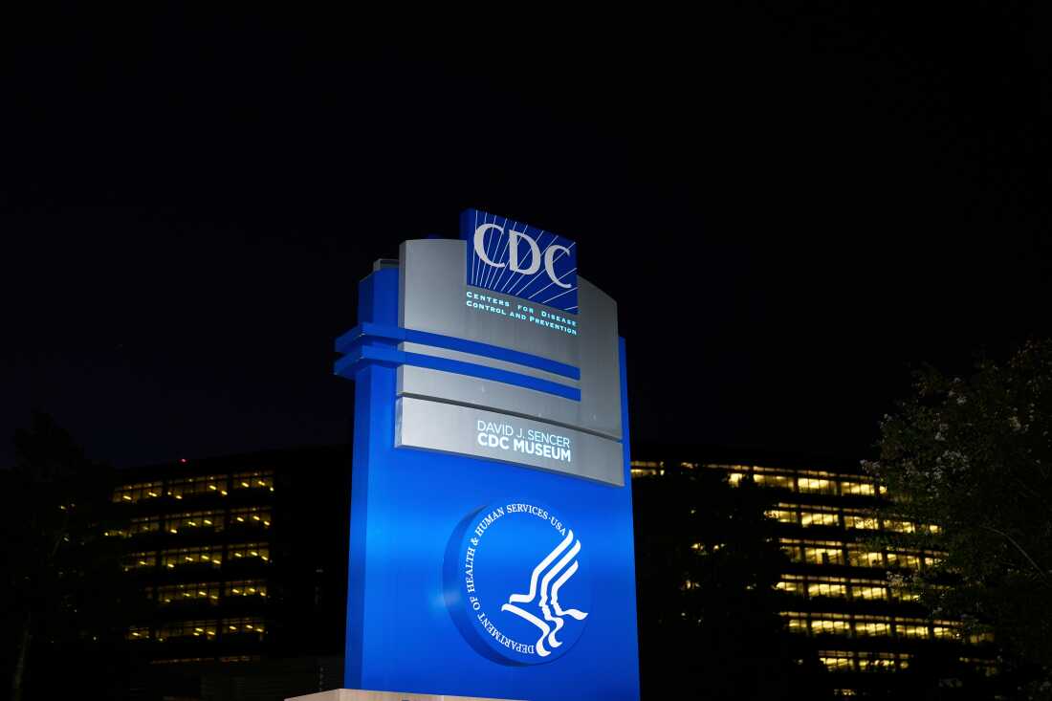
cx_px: 526
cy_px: 350
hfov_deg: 47.4
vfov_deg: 32.6
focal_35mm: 41
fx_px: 1198
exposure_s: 1/200
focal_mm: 41
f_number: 2.8
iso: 640
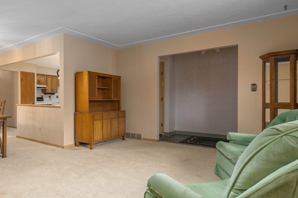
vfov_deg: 51.2
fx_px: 207
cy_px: 101
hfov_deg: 66.4
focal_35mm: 25
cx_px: 69
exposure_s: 1/60
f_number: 8
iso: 200
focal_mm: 14
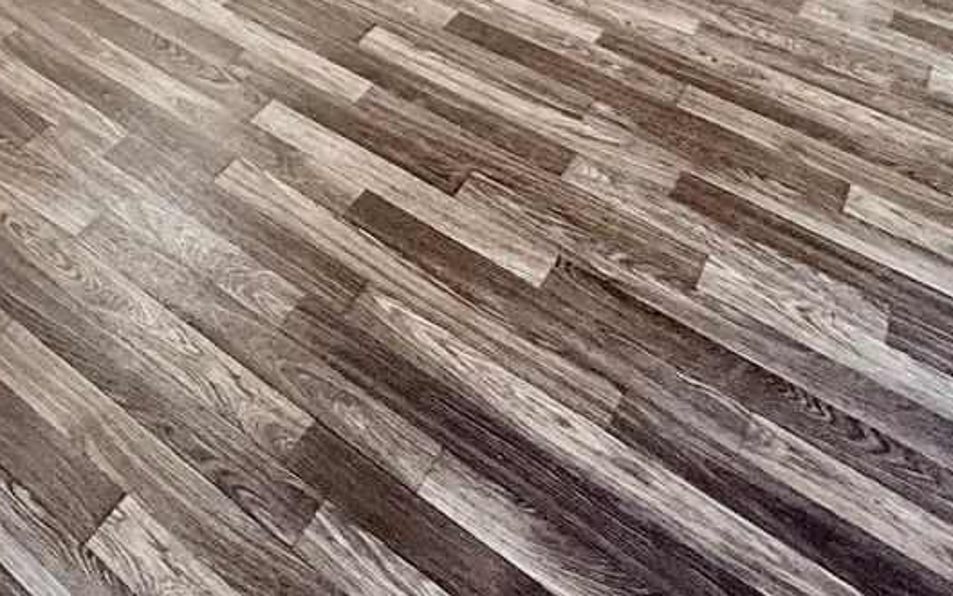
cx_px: 157
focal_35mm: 45
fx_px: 1169
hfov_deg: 41.9
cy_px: -426
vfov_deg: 21.1
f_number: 2.2
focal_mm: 2.22
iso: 320
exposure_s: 1/60
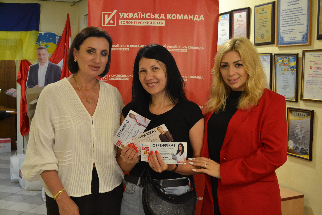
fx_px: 429
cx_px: 161
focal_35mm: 48
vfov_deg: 28.1
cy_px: 108
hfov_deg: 41.1
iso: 1600
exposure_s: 1/15
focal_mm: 32
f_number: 4.8
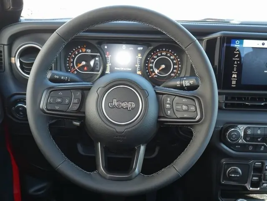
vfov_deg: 31.6
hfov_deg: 41.2
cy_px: 100
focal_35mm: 46
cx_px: 134
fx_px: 355
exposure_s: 1/15
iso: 200
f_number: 5.6
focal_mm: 23
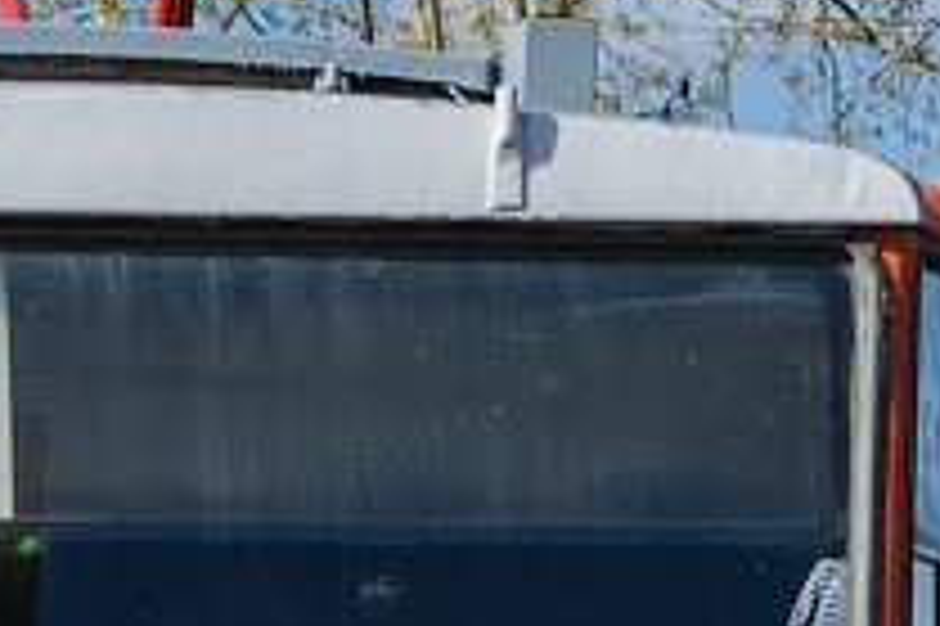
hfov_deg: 3.5
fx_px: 15461
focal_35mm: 593
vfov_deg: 2.3
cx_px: -63
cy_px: 887
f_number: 8
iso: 100
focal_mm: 55
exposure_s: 1/640
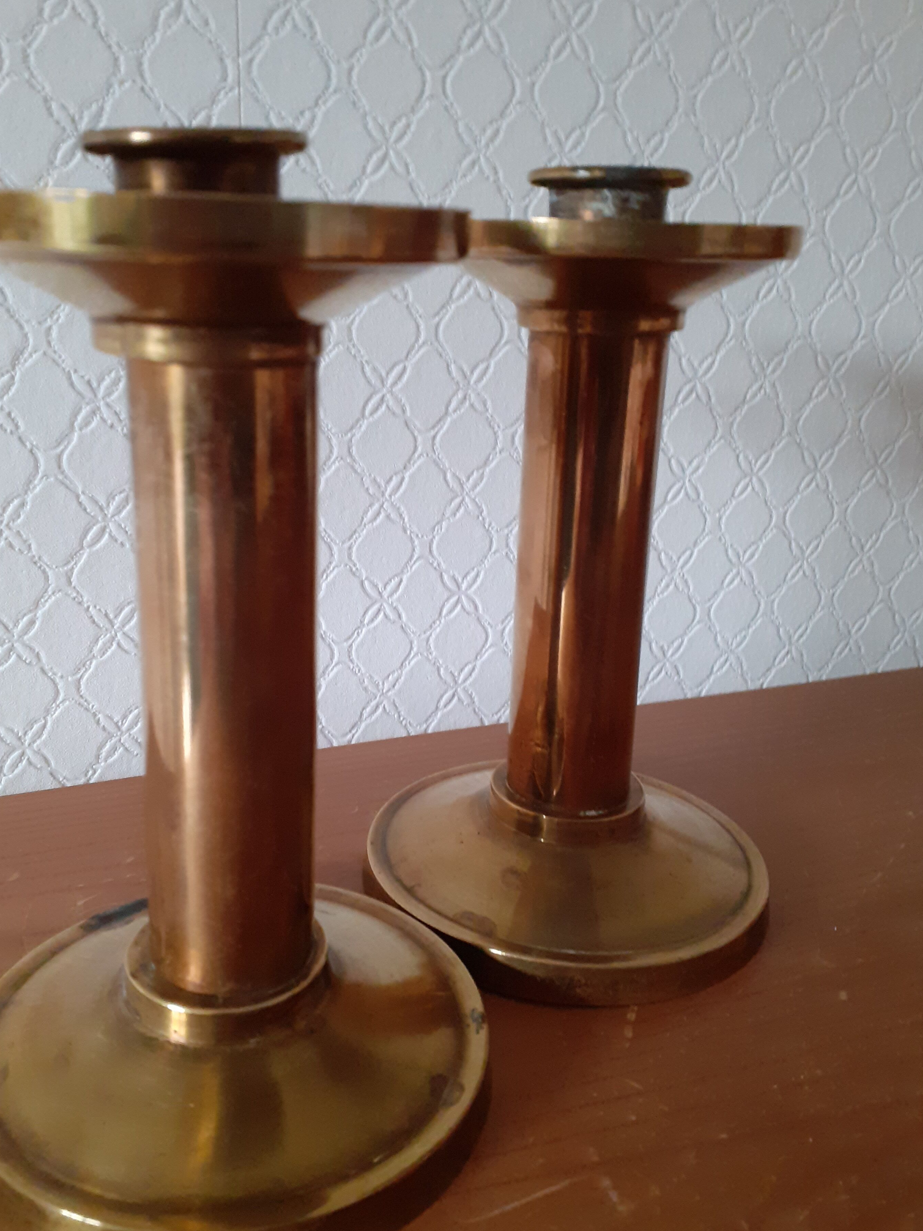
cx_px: 422
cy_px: 613
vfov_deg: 58.3
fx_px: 1102
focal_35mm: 31
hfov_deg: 45.4
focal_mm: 3.6
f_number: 1.9
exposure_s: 1/60
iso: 400
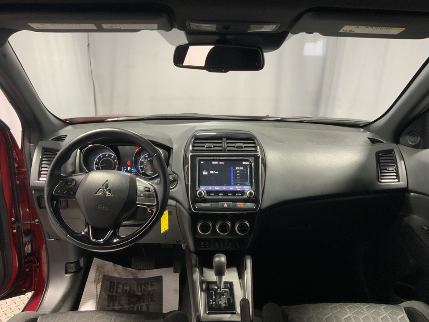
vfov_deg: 48.2
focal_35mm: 29
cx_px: 214
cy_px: 161
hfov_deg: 61.7
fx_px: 359
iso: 125
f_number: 1.8
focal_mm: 3
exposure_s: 1/60
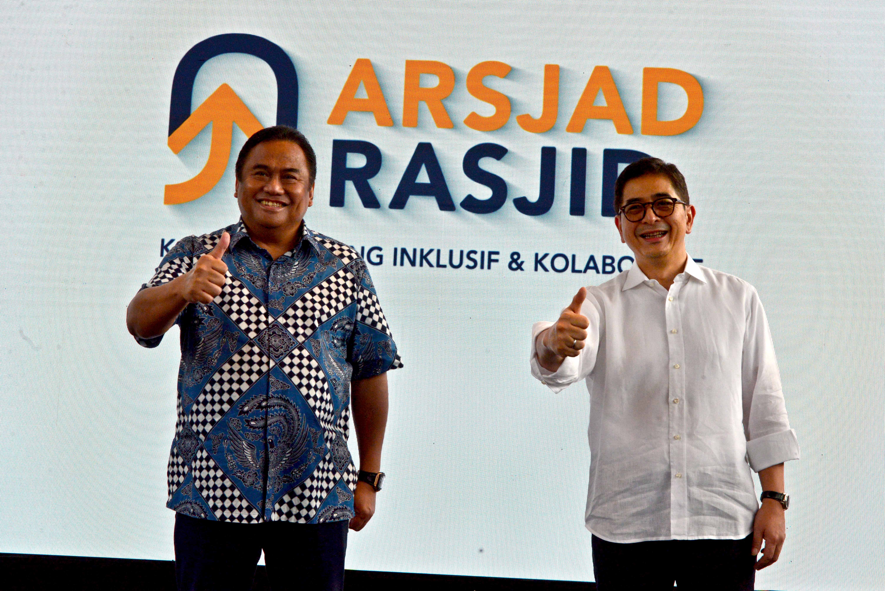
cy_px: 296
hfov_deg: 41.1
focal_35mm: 48
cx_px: 442
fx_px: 1180
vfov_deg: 28.1
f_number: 11
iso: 2500
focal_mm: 48
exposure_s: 1/200
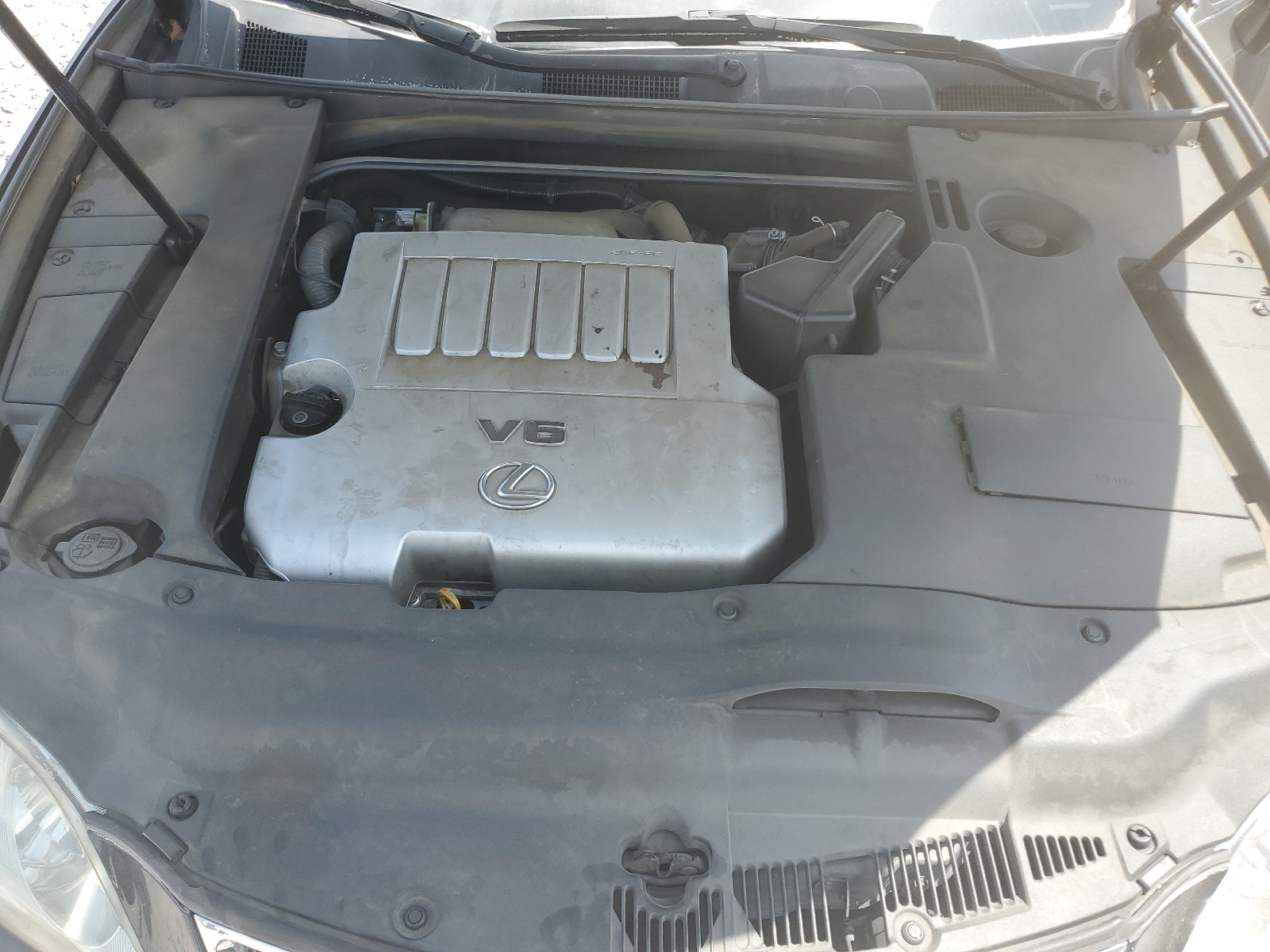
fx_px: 954
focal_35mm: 26
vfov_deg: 53.1
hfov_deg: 67.3
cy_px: 476
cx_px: 635
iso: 50
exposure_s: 1/667
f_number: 1.5
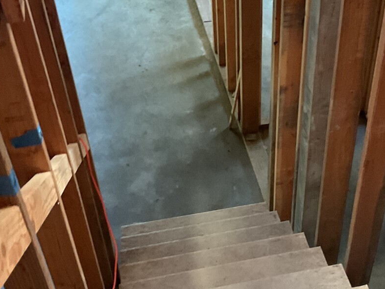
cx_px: 255
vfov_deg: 24.8
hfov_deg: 32.4
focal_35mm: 59
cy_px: 168
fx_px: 656
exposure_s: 1/30
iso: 250
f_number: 1.8
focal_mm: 3
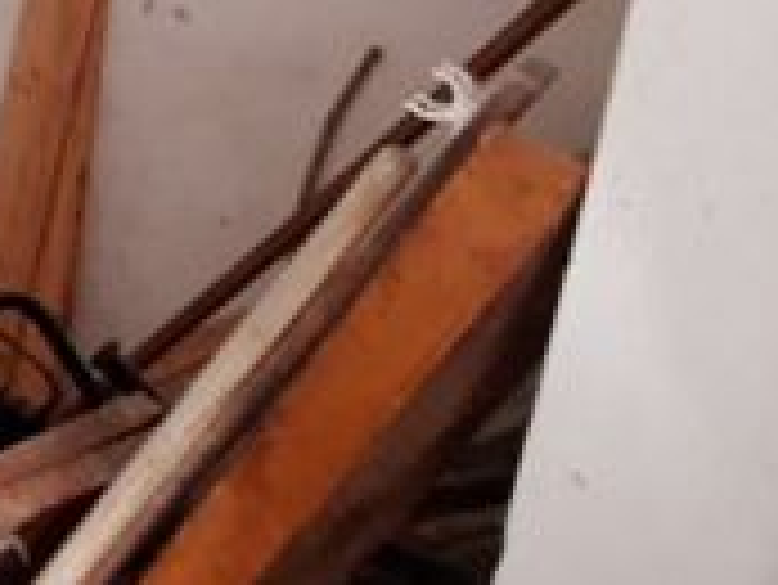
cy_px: -40
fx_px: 1192
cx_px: -533
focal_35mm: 53
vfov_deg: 25.7
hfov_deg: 23.6
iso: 800
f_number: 2.2
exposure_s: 1/17
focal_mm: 1.74
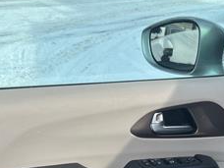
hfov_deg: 26.6
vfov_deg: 19.7
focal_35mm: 73
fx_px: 472
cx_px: 140
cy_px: 161
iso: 50
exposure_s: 1/2994
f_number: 1.5
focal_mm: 5.7
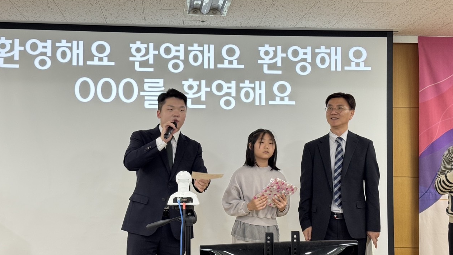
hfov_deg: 39.2
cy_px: 147
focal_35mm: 53
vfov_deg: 22.6
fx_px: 637
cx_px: 226
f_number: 1.78
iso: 160
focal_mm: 6.76
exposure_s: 1/60
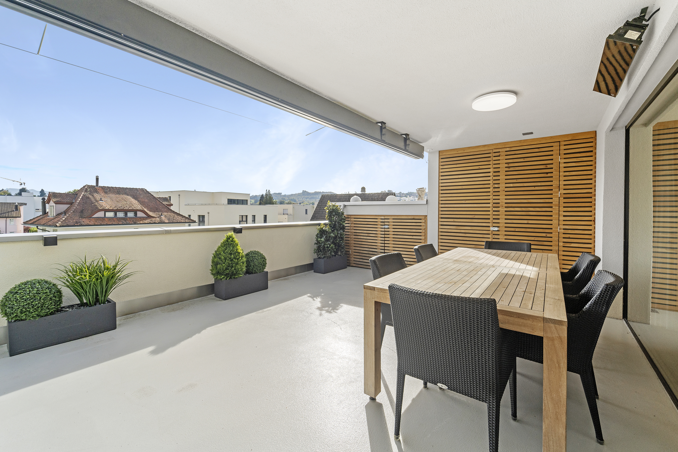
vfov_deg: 81.2
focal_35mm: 14
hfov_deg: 104.3
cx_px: 339
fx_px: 264
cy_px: 226
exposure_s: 1/400
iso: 320
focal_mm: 14
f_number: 8
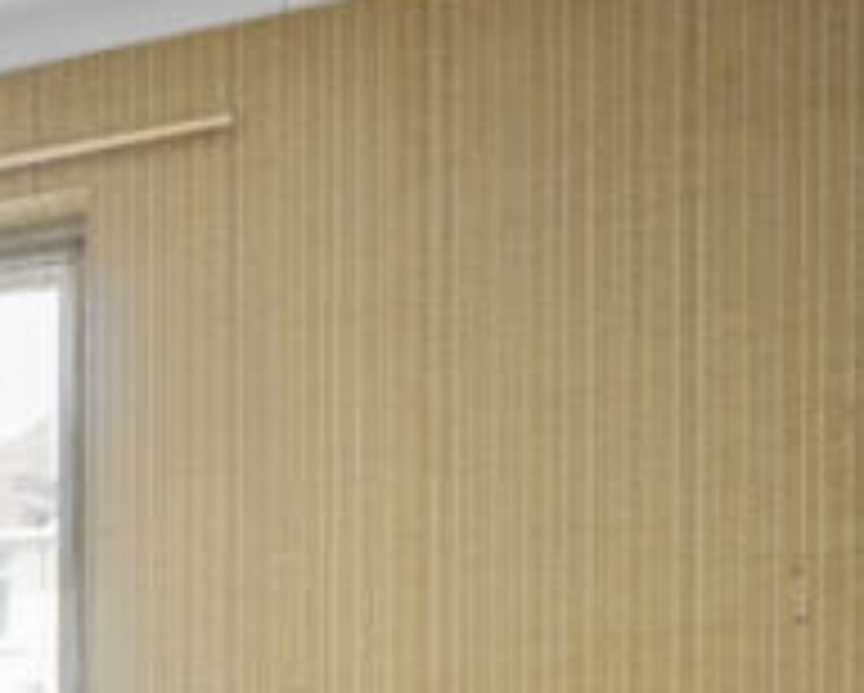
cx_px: -909
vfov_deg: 20.3
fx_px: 1792
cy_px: 862
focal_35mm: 70
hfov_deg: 17.8
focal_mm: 14
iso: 200
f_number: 16
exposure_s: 6
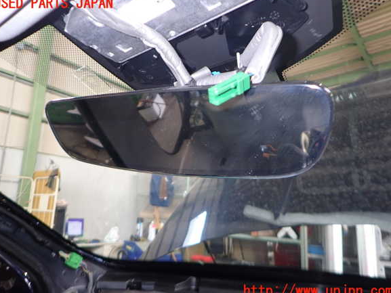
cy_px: 148
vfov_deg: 53.1
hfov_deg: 67.3
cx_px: 193
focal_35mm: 26
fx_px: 294
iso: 200
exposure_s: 1/30
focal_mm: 4.5
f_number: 2
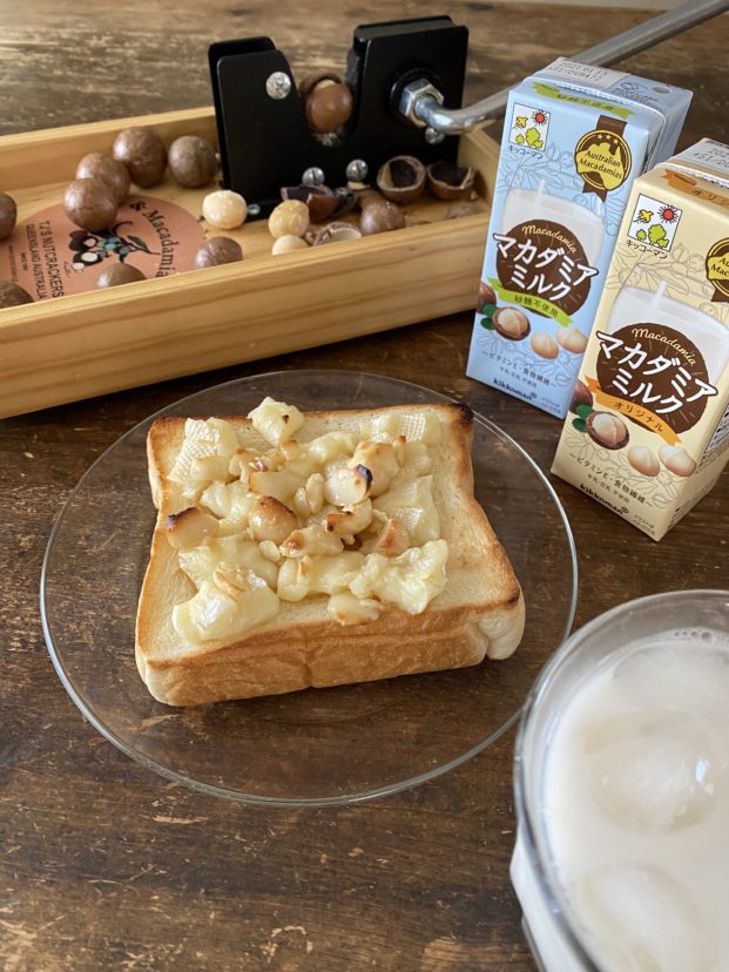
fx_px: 730
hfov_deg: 53.1
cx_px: 364
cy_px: 486
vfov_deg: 67.3
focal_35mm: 26
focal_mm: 4.25
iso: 160
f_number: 1.8
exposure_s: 1/60
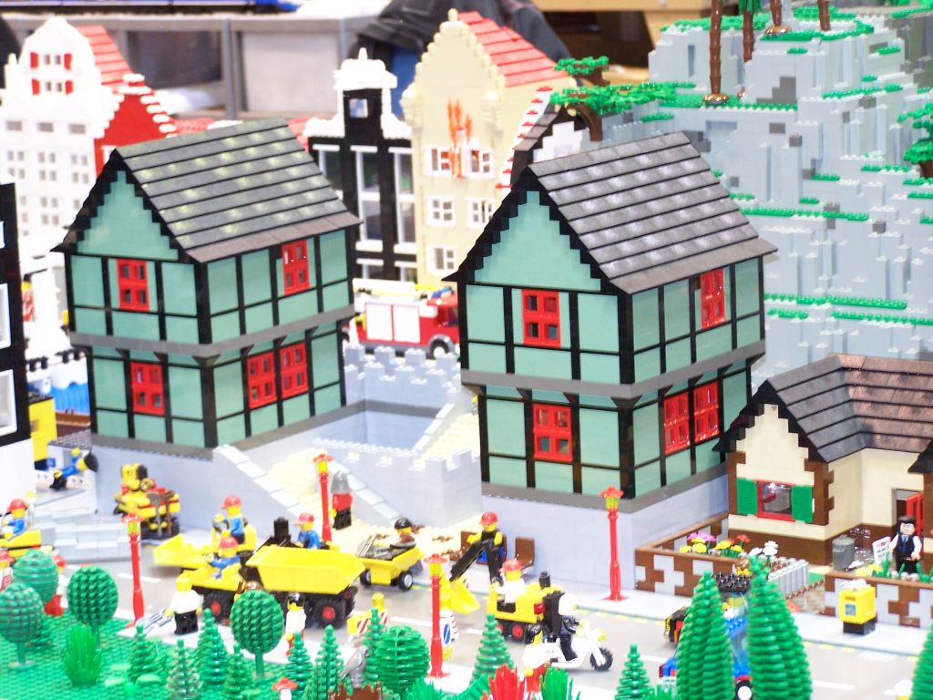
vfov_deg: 12.7
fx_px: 3153
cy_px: 350
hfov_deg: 16.8
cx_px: 466
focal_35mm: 117
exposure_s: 1/6
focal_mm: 19.4
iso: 140
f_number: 3.2
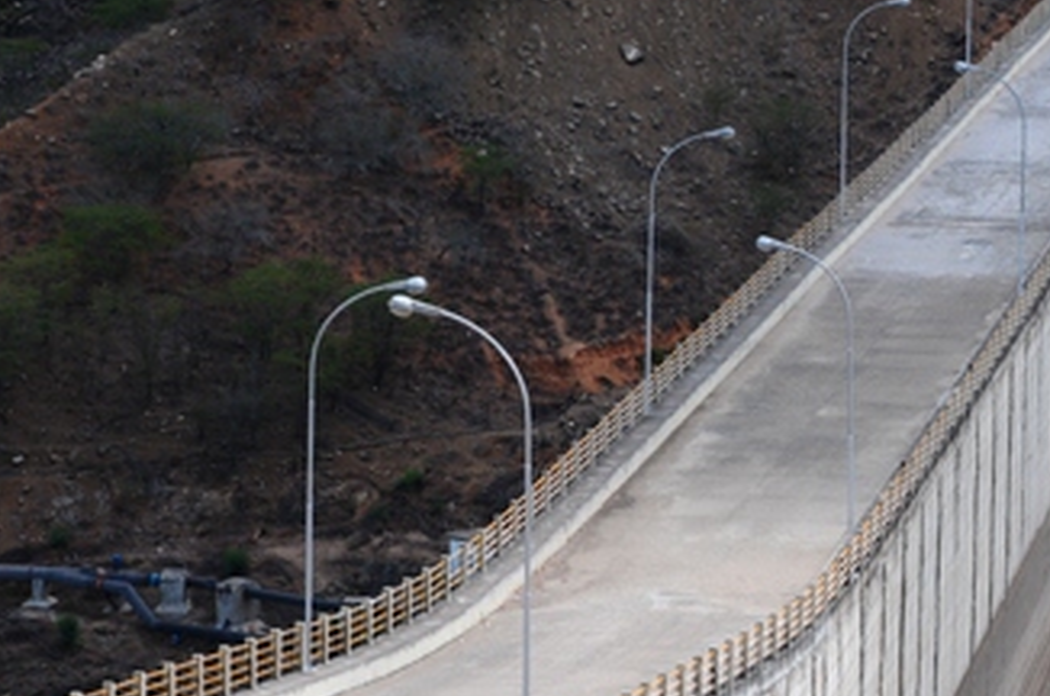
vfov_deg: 7.0
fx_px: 5647
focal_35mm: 194
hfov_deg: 10.4
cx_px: 1280
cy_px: 342
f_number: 5
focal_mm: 50
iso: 200
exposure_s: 1/800
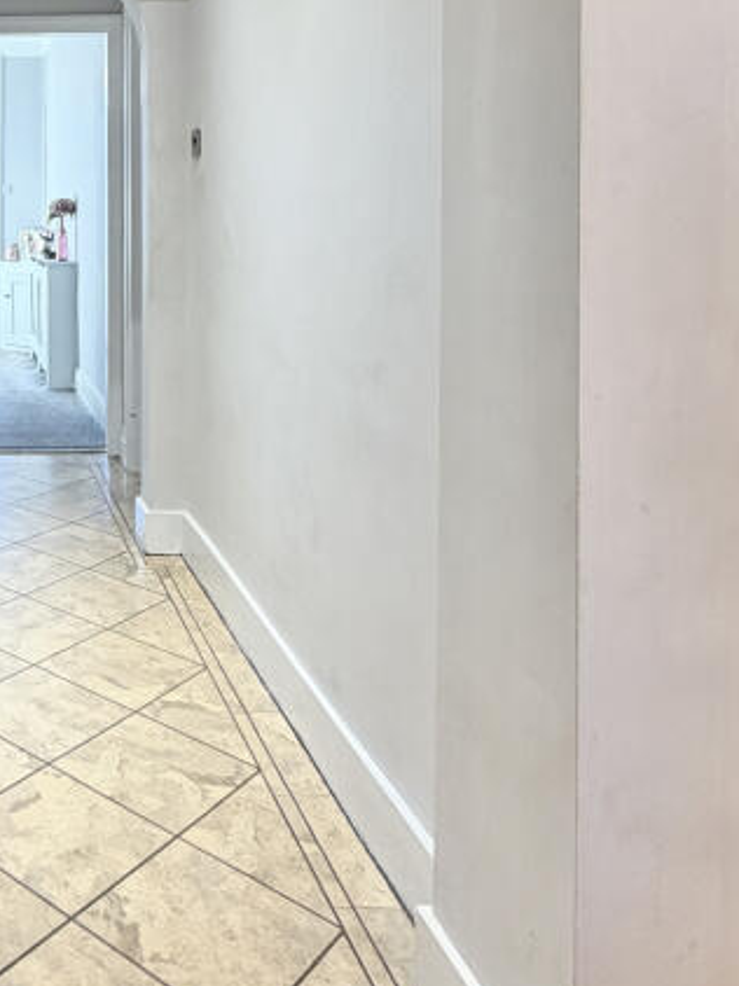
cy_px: 236
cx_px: -80
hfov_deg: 35.5
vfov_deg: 51.5
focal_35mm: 34
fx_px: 969
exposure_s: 1/50
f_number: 2.2
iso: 200
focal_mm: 2.22
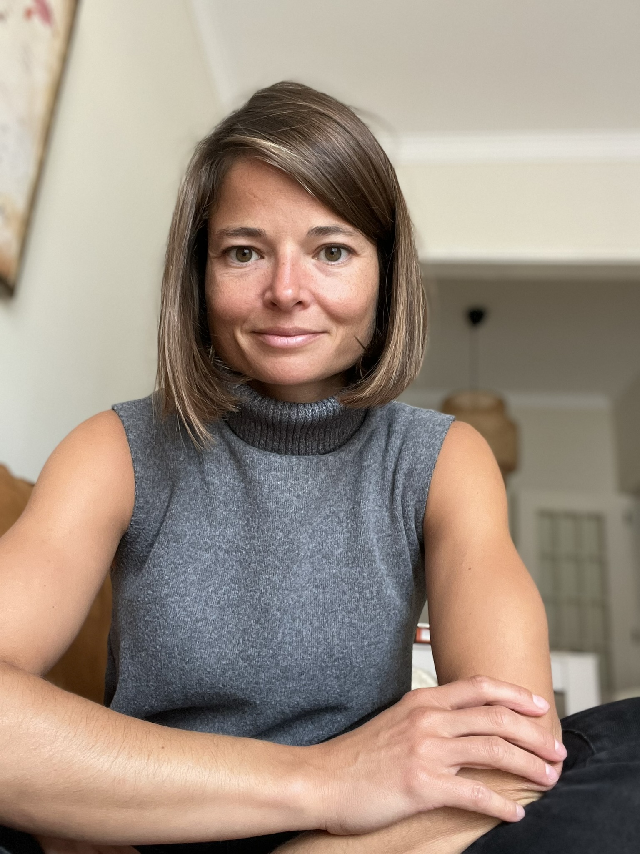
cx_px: 320
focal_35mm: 30
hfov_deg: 46.8
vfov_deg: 60.0
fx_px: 740
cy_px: 427
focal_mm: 2.71
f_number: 2.2
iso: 250
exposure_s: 1/60
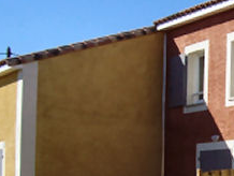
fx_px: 826
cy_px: 160
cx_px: 330
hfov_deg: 15.2
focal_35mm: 122
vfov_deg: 12.1
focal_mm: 7.9
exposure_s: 1/500
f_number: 5.6
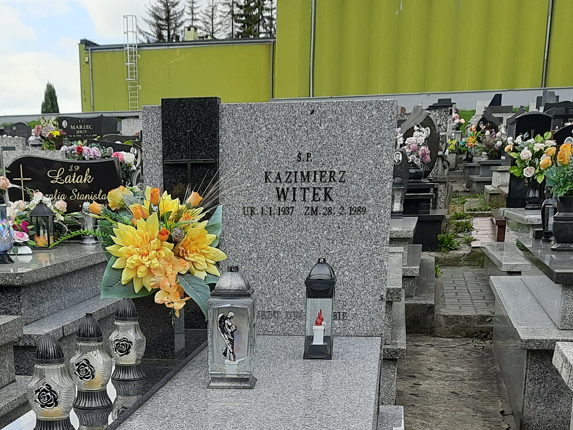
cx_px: 205
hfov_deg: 33.6
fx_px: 944
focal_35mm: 57
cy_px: 478
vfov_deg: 23.9
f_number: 2
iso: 20
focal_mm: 4.6
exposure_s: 1/179
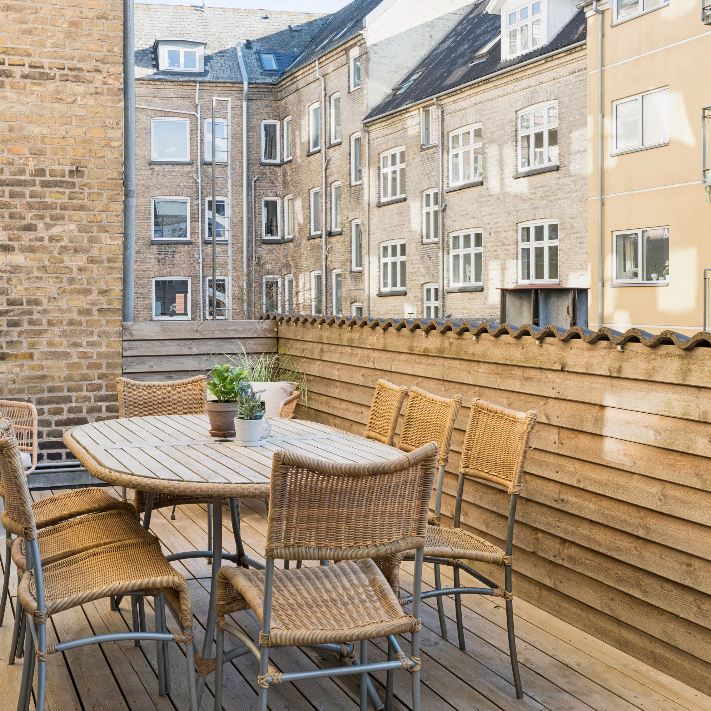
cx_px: 277
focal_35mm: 41
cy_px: 355
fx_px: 953
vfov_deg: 40.9
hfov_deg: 40.7
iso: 800
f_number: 10
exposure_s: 1/125
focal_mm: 32
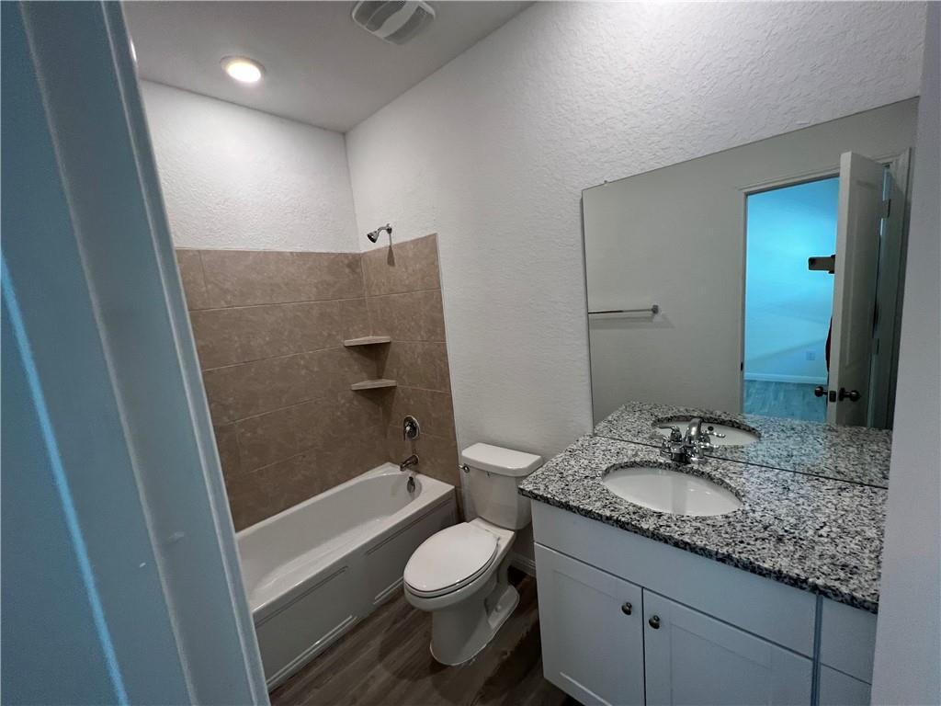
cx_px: 470
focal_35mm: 13
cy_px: 353
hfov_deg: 106.2
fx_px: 353
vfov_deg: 89.9
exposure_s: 1/120
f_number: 1.8
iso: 160
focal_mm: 1.57
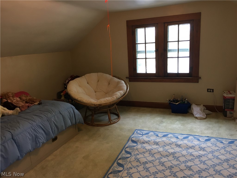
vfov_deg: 48.2
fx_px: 199
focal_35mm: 29
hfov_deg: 61.7
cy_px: 89
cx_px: 118
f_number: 2.2
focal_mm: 4.15
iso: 50
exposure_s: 1/30
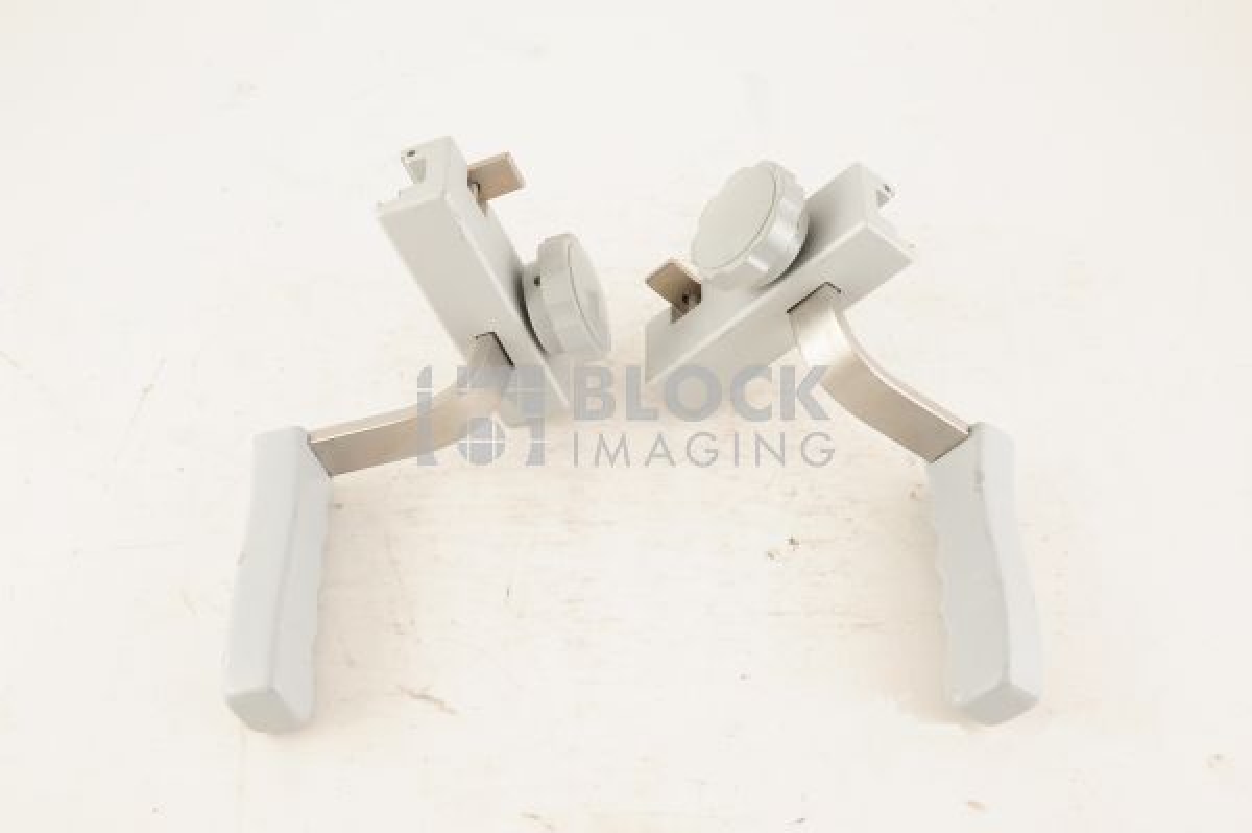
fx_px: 1737
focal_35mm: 50
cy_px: 416
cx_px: 626
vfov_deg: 26.9
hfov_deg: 39.6
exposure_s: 1/125
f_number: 11
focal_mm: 50
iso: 1600
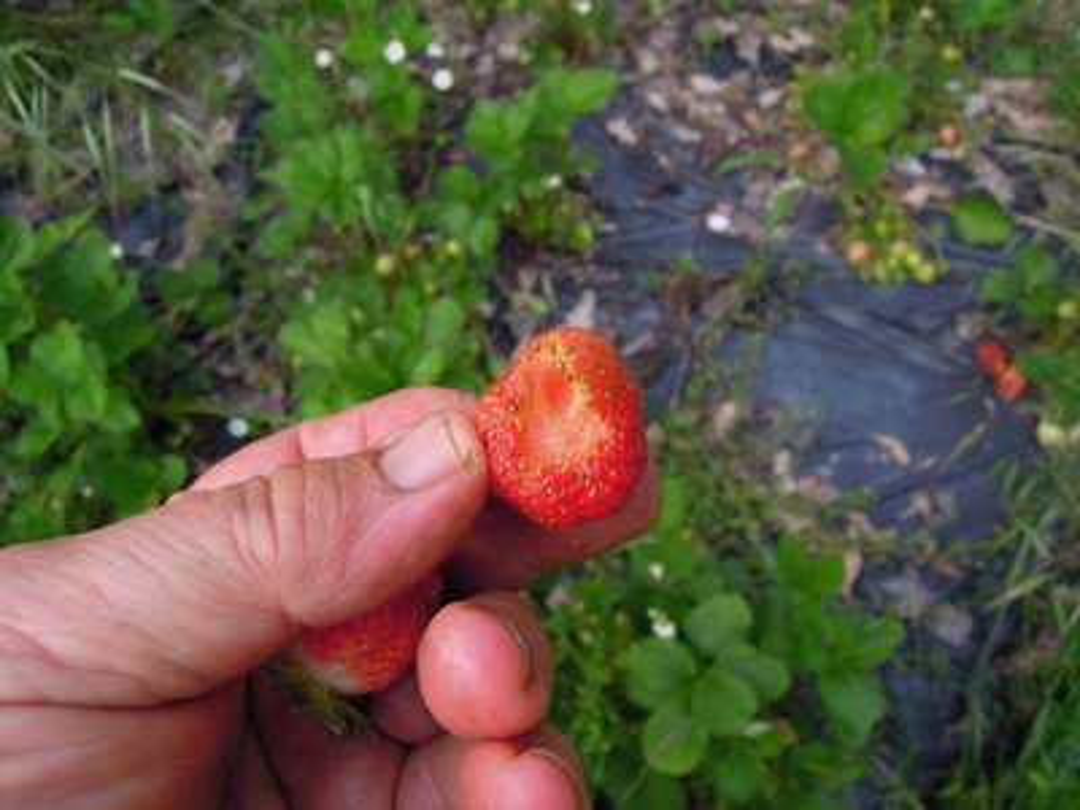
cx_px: 540
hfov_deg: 71.6
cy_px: 405
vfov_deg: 56.8
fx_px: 749
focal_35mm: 24
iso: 220
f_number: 2.8
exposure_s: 1/30
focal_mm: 4.3
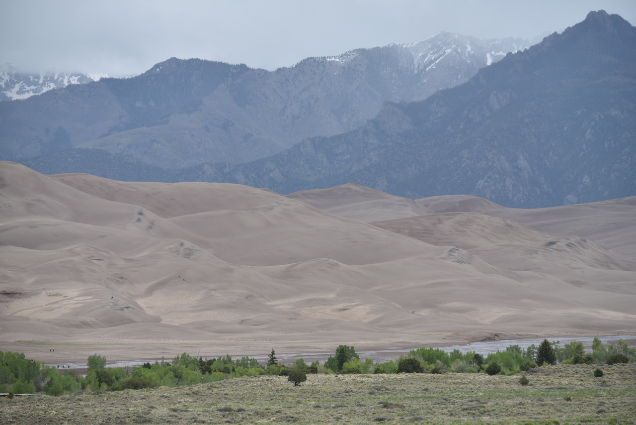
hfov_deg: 12.1
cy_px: 212
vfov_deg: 8.1
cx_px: 318
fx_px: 3004
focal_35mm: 170
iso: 100
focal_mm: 170
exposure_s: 1/400
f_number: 6.3
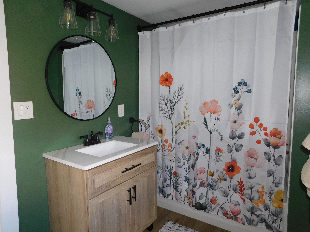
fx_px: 206
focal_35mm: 23
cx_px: 155
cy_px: 116
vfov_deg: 58.9
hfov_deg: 73.9
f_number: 3
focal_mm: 4
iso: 200
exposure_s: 1/30
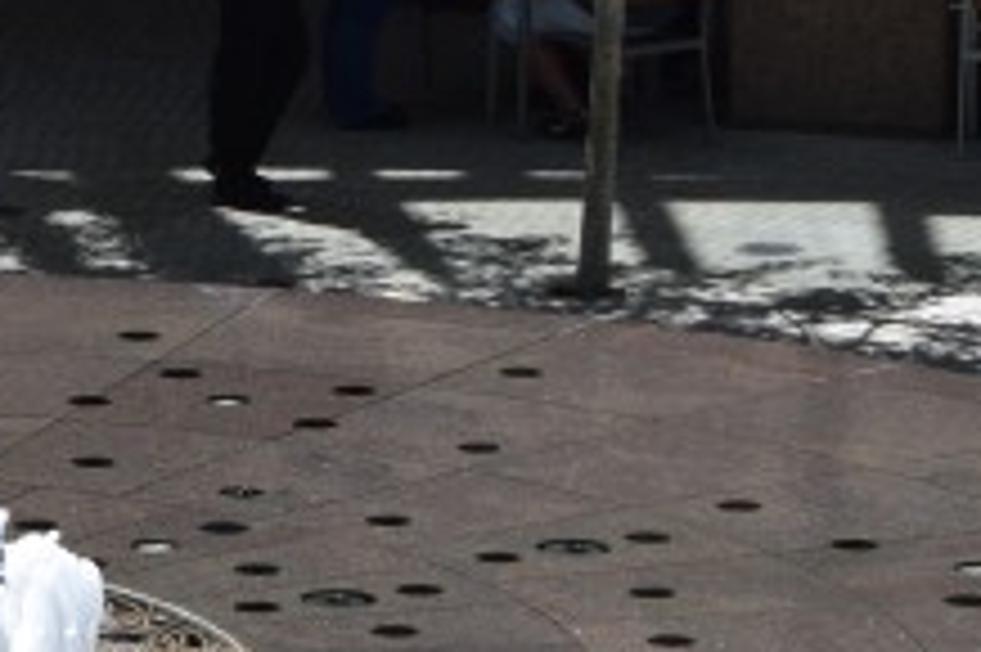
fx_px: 10547
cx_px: -572
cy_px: 328
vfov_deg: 3.5
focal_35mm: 387
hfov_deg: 5.3
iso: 200
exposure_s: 1/320
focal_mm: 55
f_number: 9
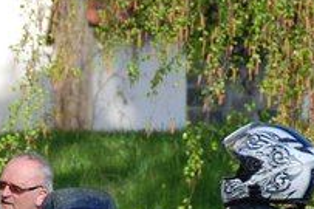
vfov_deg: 2.1
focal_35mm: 666
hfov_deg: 3.1
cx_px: 101
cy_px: 291
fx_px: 5804
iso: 100
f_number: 5.6
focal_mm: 150
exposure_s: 1/250
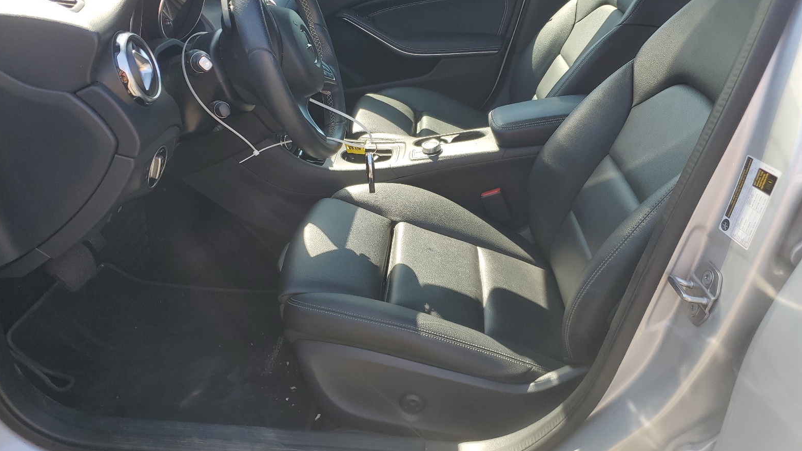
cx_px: 396
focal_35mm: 29
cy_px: 204
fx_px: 617
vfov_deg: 40.1
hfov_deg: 66.1
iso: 50
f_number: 1.5
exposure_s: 1/476
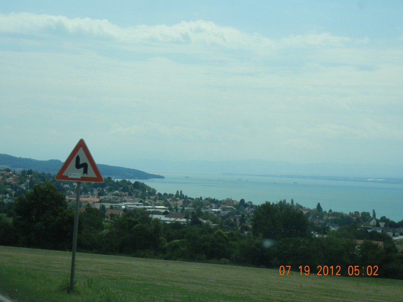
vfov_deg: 16.6
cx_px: 202
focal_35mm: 89
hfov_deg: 22.0
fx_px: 1036
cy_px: 151
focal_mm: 16
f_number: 8.8
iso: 160
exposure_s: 1/353
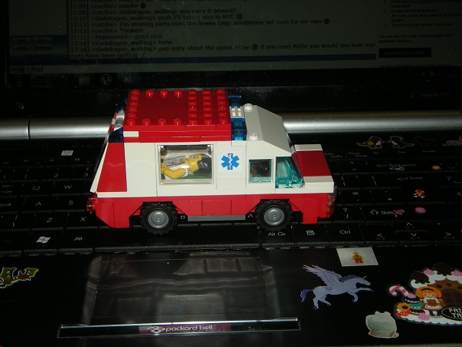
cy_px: 174
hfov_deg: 31.7
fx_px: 814
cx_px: 231
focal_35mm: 61
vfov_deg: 24.0
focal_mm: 10.1
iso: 64
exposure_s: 1/120
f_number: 4.1
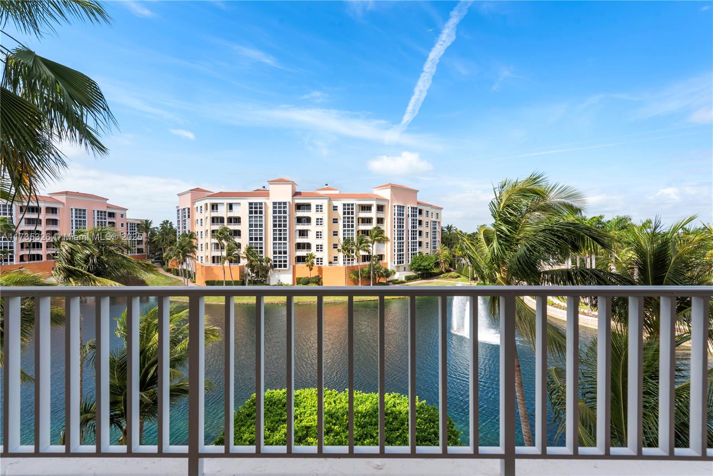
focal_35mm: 15
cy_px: 238
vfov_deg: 77.3
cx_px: 356
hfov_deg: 100.4
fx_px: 297
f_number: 8
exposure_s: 1/400
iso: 320
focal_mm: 15
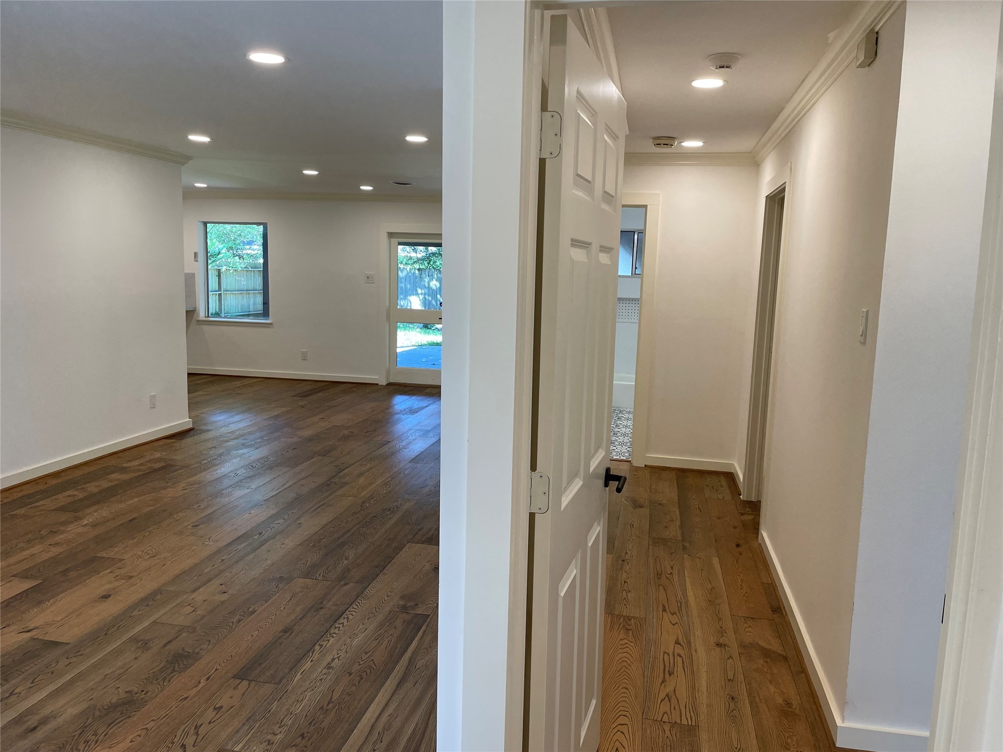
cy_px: 376
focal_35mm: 26
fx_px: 753
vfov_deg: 53.1
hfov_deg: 67.3
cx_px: 502
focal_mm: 4.2
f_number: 1.6
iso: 80
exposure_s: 1/120
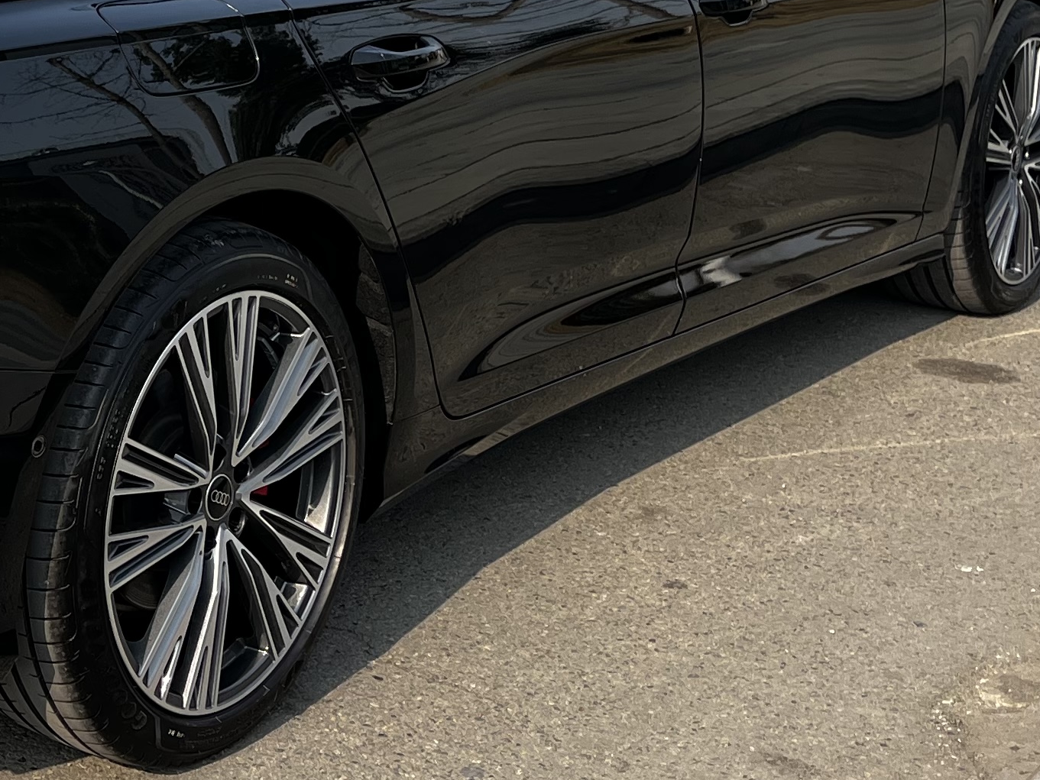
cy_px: -109
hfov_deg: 23.4
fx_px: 2314
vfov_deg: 18.3
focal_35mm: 77
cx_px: -177
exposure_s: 1/1066
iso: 50
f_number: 1.6
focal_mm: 5.1
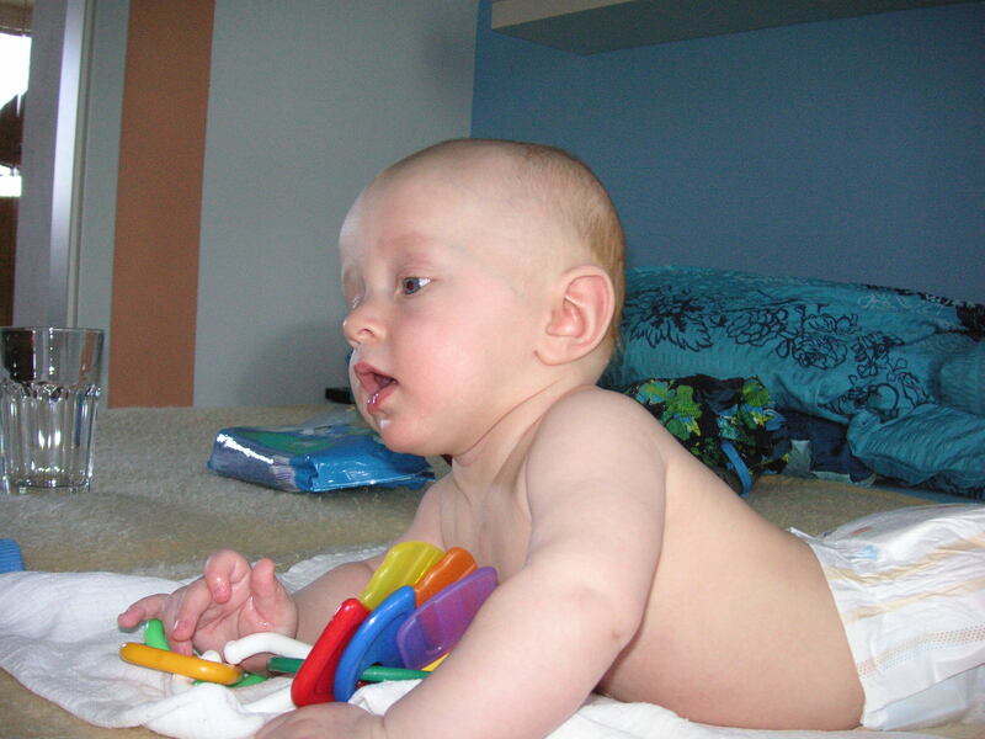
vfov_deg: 38.7
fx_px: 1053
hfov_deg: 50.1
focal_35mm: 37
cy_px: 370
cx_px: 492
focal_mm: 6.1
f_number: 2.8
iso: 160
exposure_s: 1/45
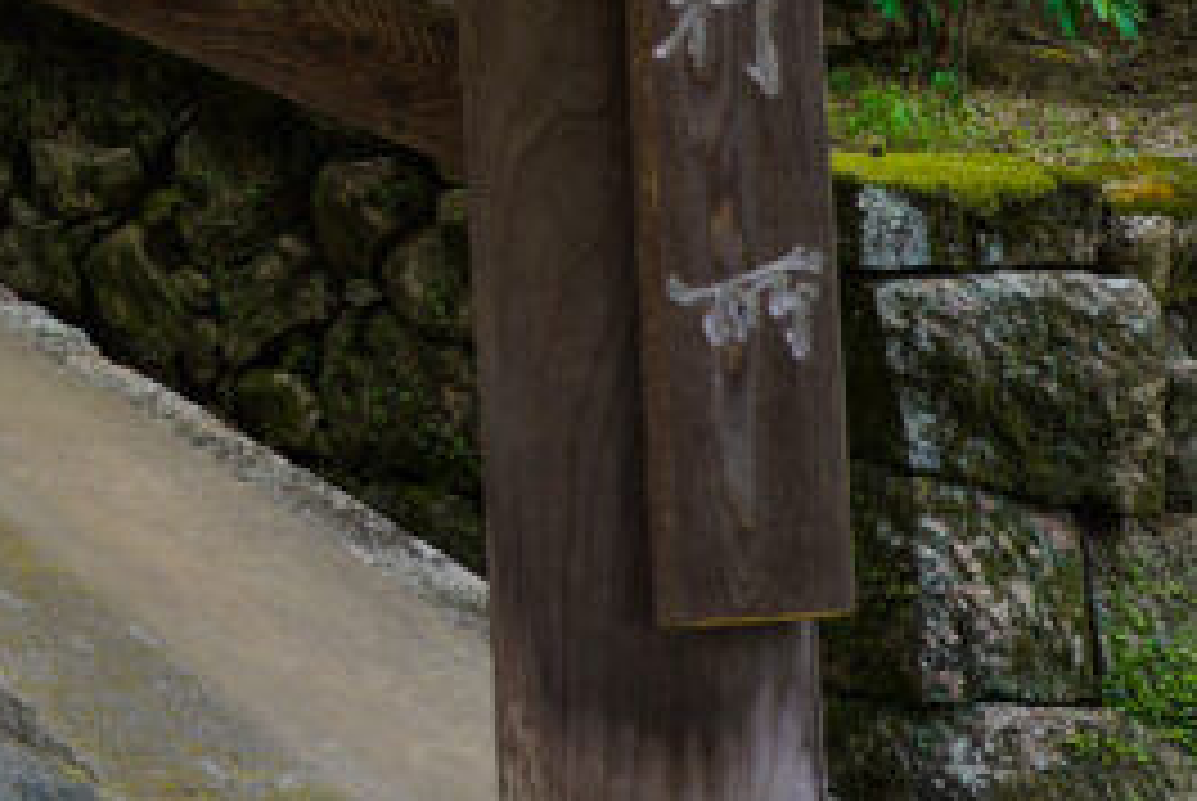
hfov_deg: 20.1
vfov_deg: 16.1
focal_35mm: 77
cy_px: -450
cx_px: -878
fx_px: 2563
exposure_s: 1/80
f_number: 5.6
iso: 100
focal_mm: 20
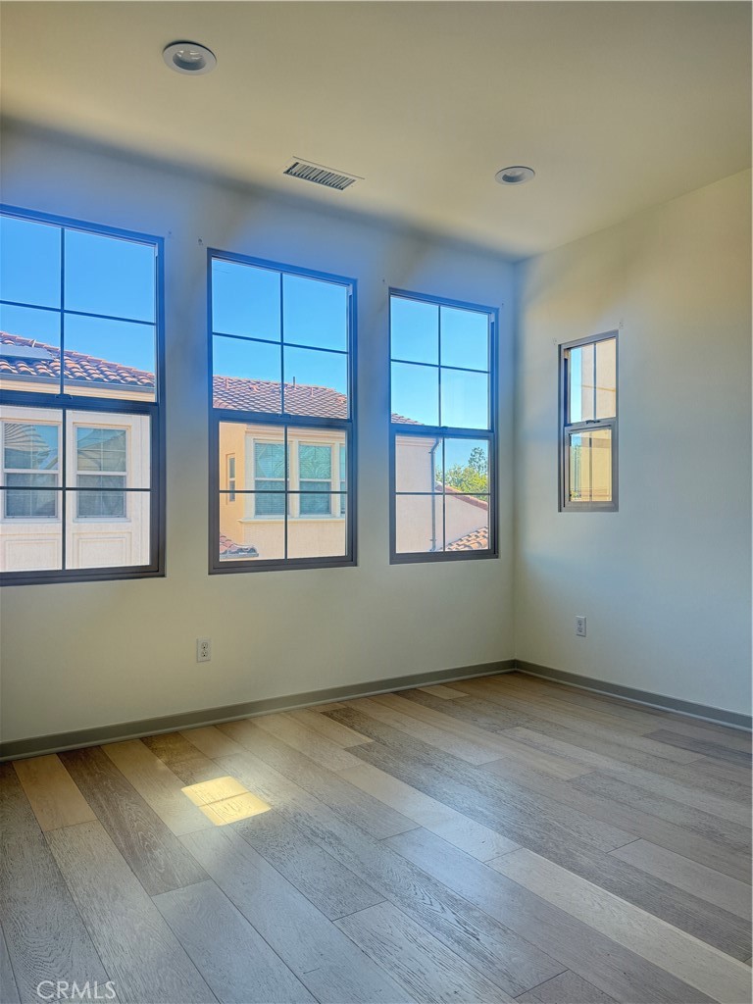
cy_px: 502
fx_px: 696
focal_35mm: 24
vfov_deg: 71.6
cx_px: 376
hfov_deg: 56.8
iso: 100
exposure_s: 1/215
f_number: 1.78
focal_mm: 6.76
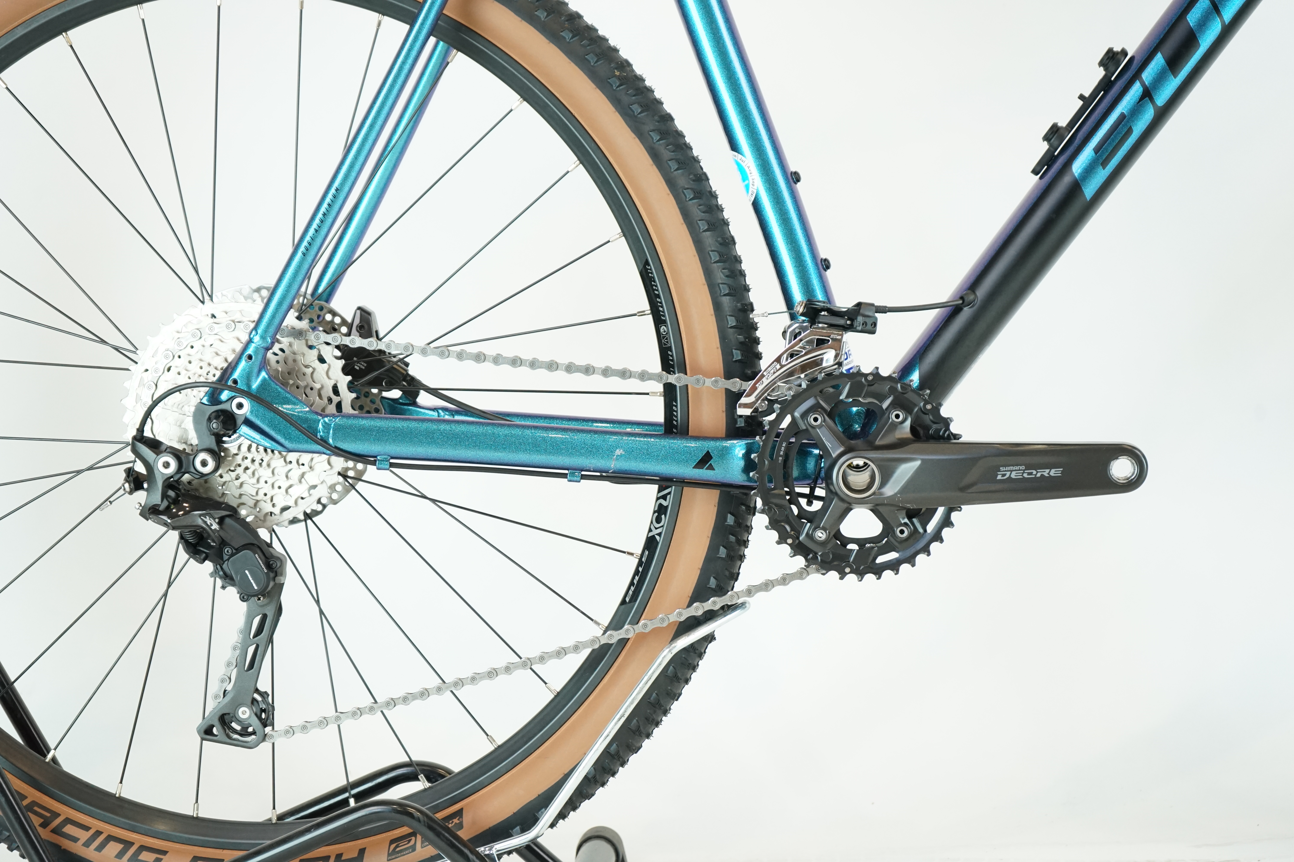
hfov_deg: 28.8
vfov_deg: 19.5
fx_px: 2516
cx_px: 647
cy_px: 431
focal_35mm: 70
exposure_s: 1/200
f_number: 6.3
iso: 2000
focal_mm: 70
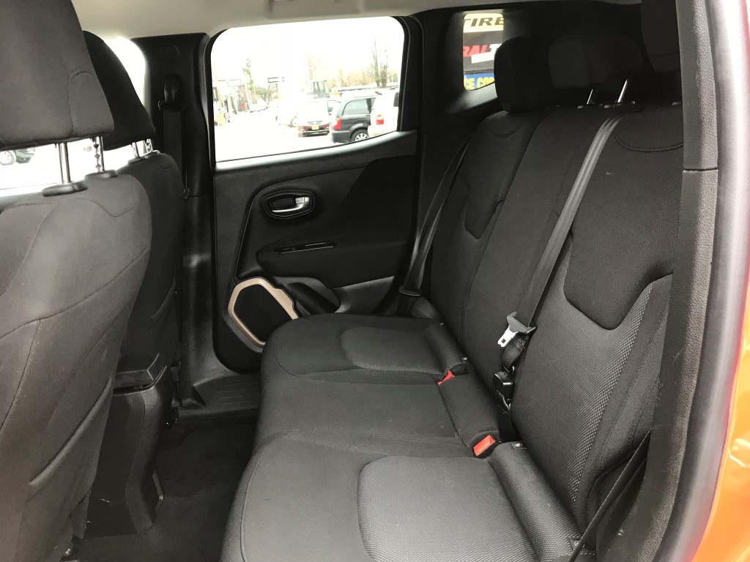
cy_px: 281
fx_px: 607
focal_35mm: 28
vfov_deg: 49.7
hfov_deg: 63.4
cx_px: 375
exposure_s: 1/24
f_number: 1.8
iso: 40
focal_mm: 3.99
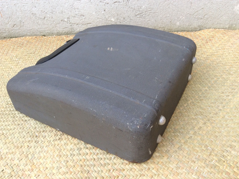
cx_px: 120
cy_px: 90
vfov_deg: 44.1
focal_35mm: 32
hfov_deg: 56.9
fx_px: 221
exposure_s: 1/33
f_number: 2.4
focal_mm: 3.3
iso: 40
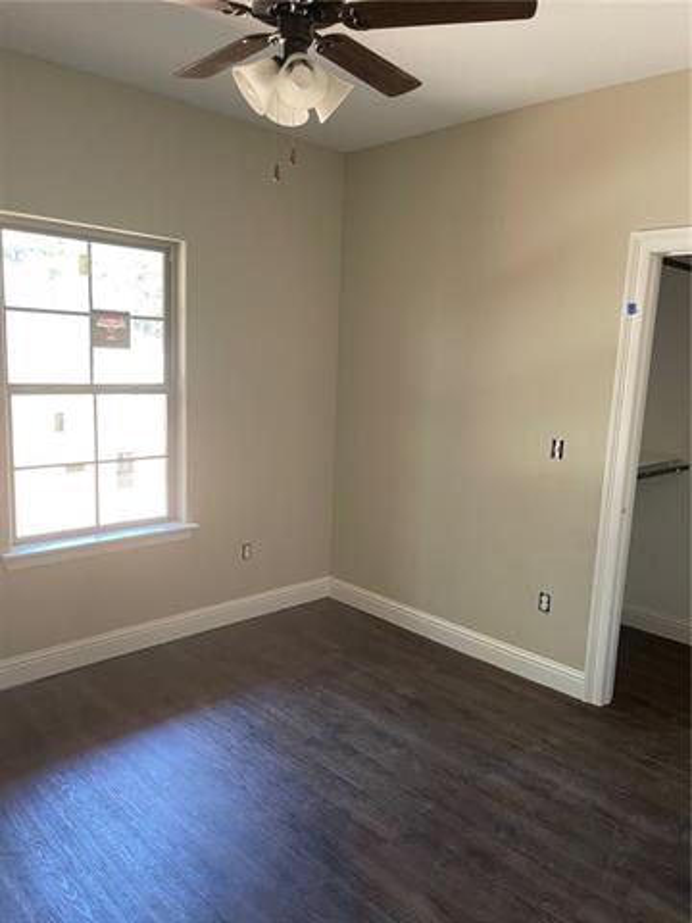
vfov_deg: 67.3
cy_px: 462
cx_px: 346
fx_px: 693
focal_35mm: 26
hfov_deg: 53.1
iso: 160
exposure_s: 1/60
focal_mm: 5.1
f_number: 1.6
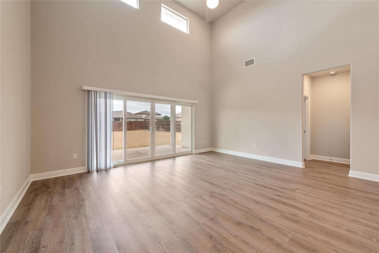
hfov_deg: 104.2
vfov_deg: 81.2
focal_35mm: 14
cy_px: 126
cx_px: 190
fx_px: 147
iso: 400
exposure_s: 1/15
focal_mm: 14
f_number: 8
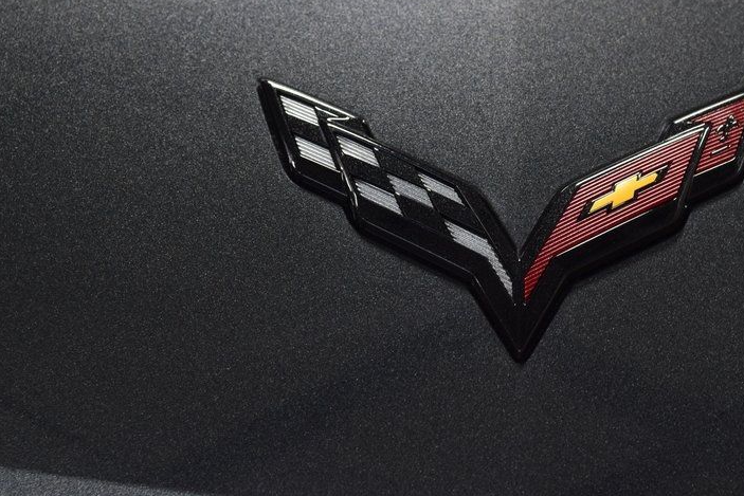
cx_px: 522
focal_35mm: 153
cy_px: 249
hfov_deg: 13.4
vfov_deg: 9.0
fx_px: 3162
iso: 900
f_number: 7.1
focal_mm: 70
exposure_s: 1/30
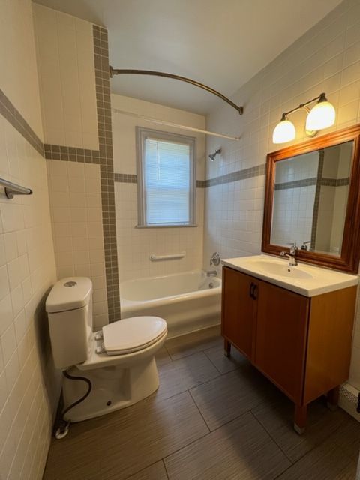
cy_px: 240
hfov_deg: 89.9
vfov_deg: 106.2
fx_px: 180
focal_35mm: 13
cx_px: 180
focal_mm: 1.57
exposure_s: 1/120
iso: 125
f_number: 1.8
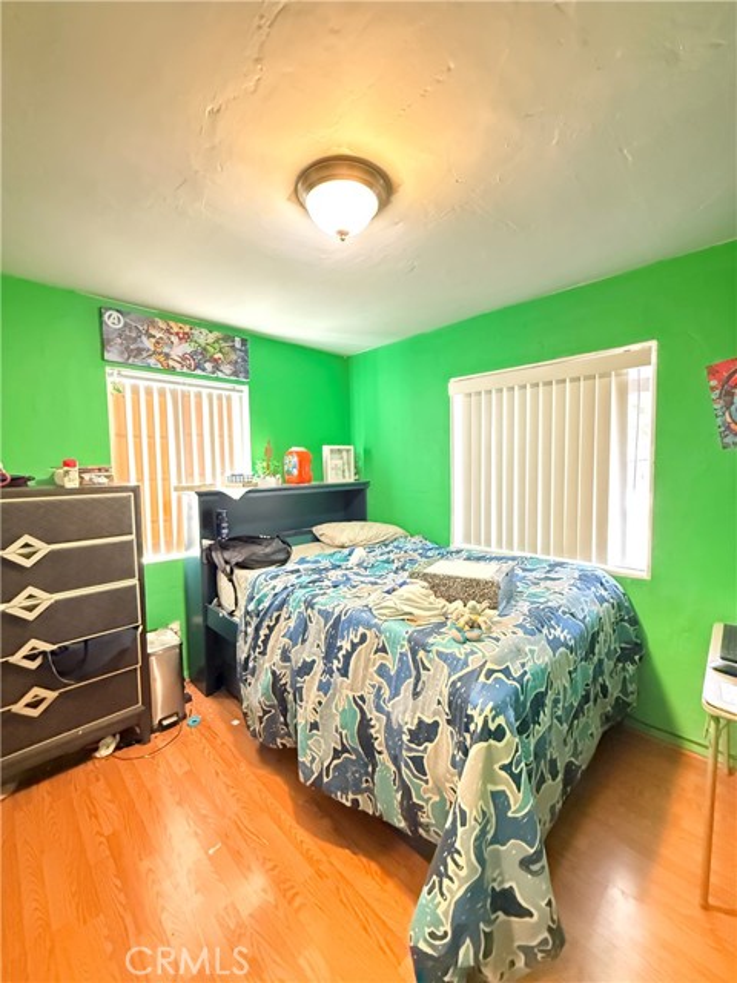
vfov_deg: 102.1
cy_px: 492
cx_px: 368
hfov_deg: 85.7
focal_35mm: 14
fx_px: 397
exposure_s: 1/30
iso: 1600
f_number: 2.2
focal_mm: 2.22
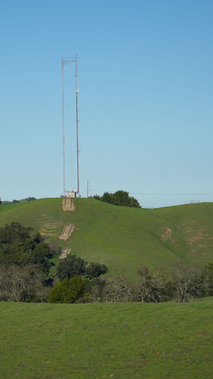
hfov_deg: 7.9
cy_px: 189
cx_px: 56
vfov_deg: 14.1
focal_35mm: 153
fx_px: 1536
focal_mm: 97
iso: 160
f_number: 6.3
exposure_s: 1/1000
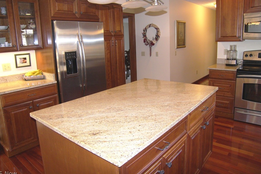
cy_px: 76
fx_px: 188
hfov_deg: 69.4
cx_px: 125
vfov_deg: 49.4
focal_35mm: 26
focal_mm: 5
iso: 100
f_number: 2.8
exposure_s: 1/30
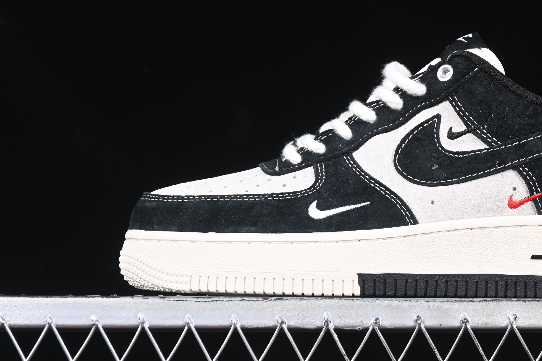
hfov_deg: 17.8
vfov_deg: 12.0
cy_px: 128
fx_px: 1716
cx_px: 403
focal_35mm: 114
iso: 160
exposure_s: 1/60
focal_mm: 50
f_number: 6.3
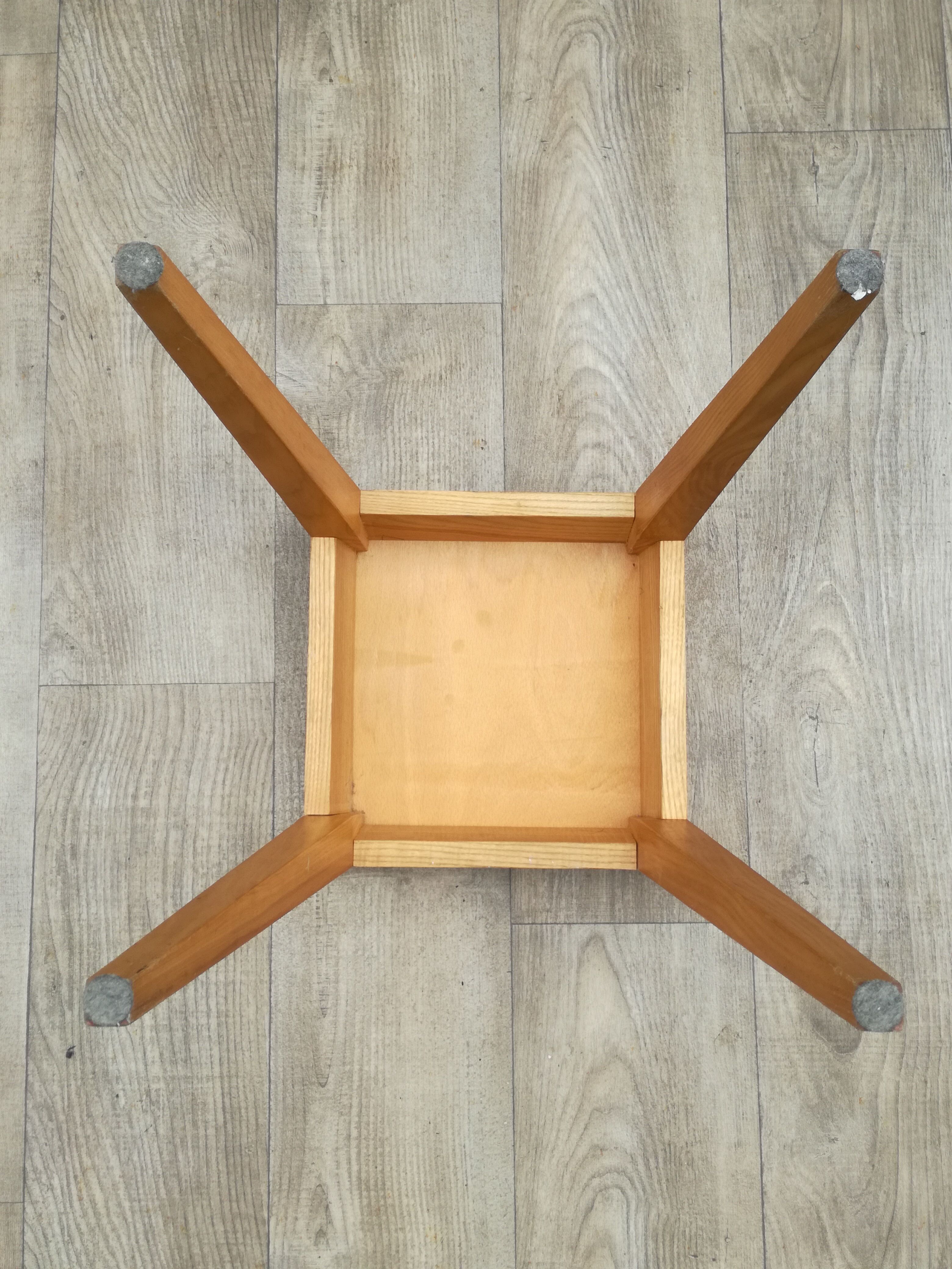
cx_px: 476
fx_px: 990
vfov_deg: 65.3
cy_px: 634
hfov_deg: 51.4
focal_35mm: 27
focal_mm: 3.79
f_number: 2
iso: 50
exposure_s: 1/252
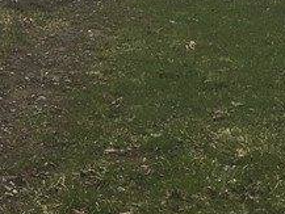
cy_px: -28
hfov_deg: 13.4
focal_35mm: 137
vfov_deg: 10.7
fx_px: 1129
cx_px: -171
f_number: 2.2
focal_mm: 4.15
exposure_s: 1/1832
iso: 25
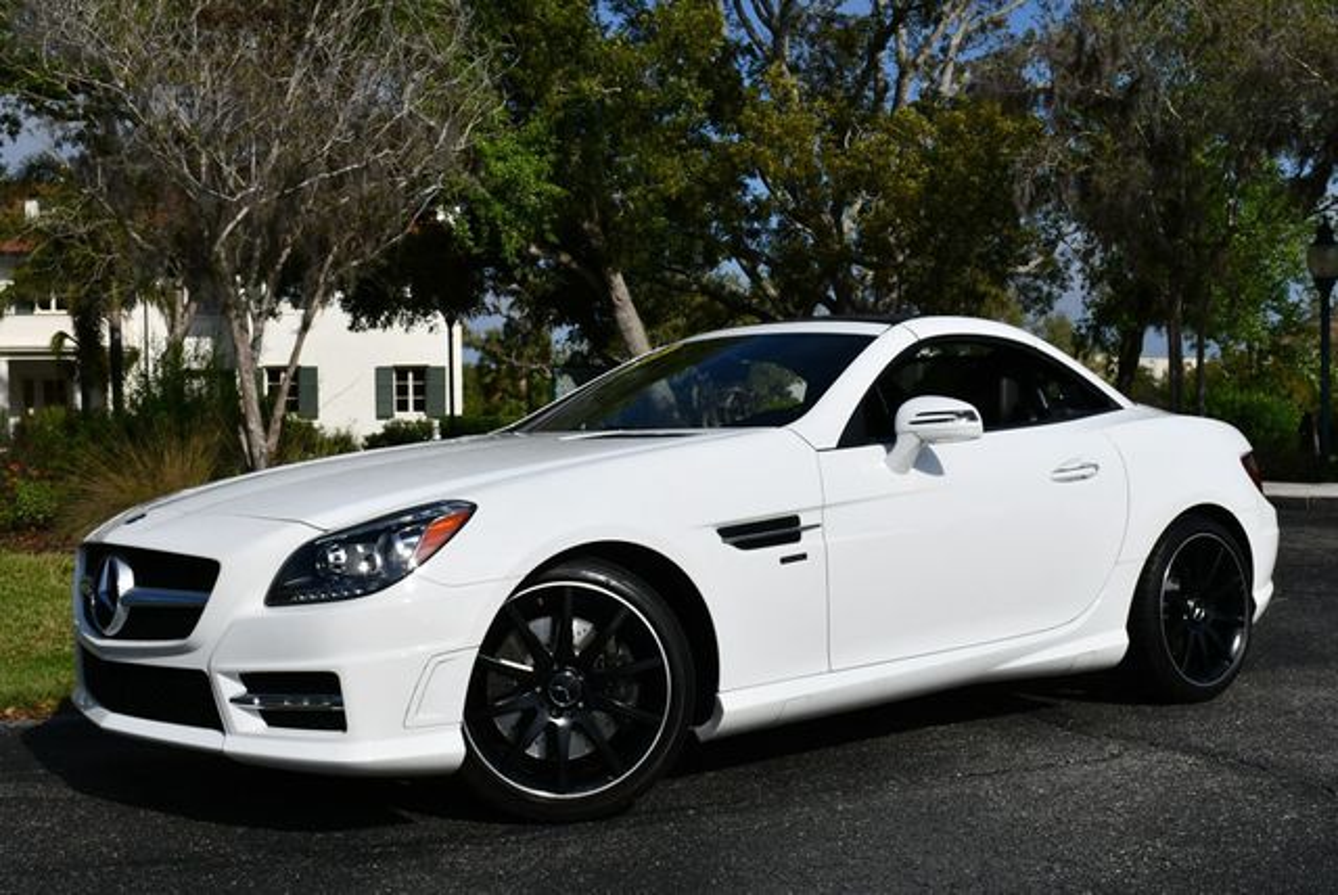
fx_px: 1637
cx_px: 669
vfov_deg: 30.6
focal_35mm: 44
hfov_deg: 44.5
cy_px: 448
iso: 100
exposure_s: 1/400
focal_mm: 22
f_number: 10
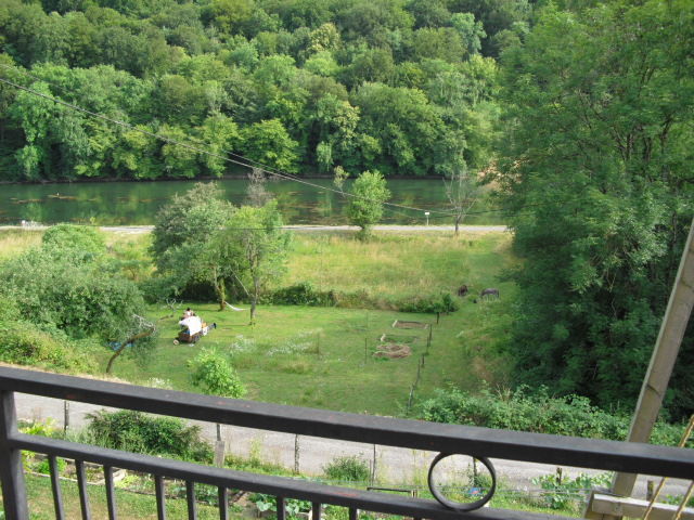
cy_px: 260
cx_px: 347
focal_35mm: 36
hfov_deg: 51.4
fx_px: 722
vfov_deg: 39.7
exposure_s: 1/200
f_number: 3.1
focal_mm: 6.3
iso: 100
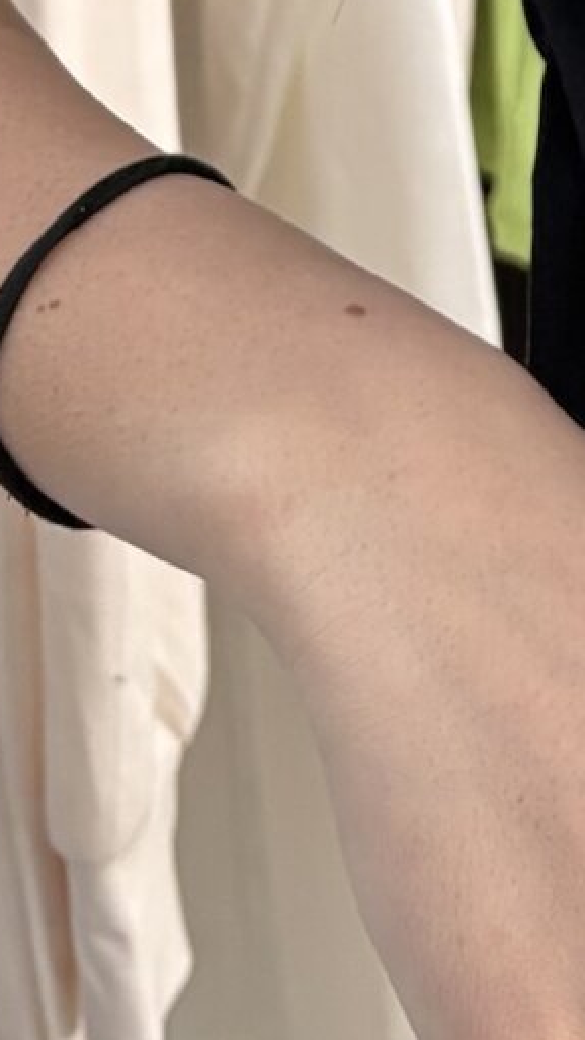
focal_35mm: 141
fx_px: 3890
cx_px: 1459
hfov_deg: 7.9
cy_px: -1078
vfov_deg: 13.1
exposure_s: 1/74
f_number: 1.6
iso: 125
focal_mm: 5.96
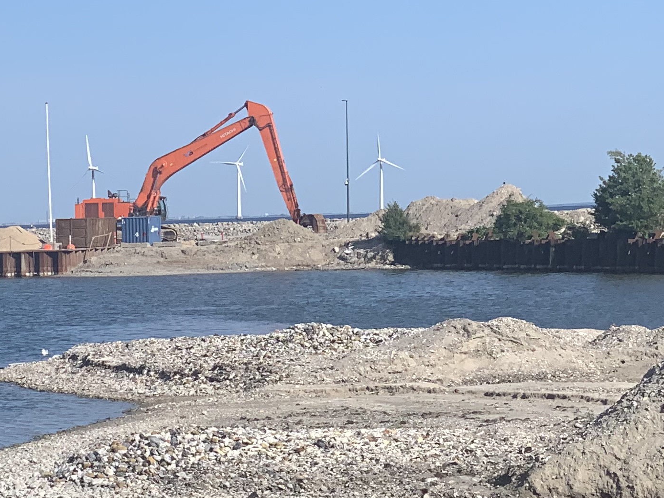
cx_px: -147
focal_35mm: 151
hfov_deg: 12.7
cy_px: 585
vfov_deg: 9.7
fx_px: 2896
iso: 16
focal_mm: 6
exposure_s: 1/1170
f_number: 2.4
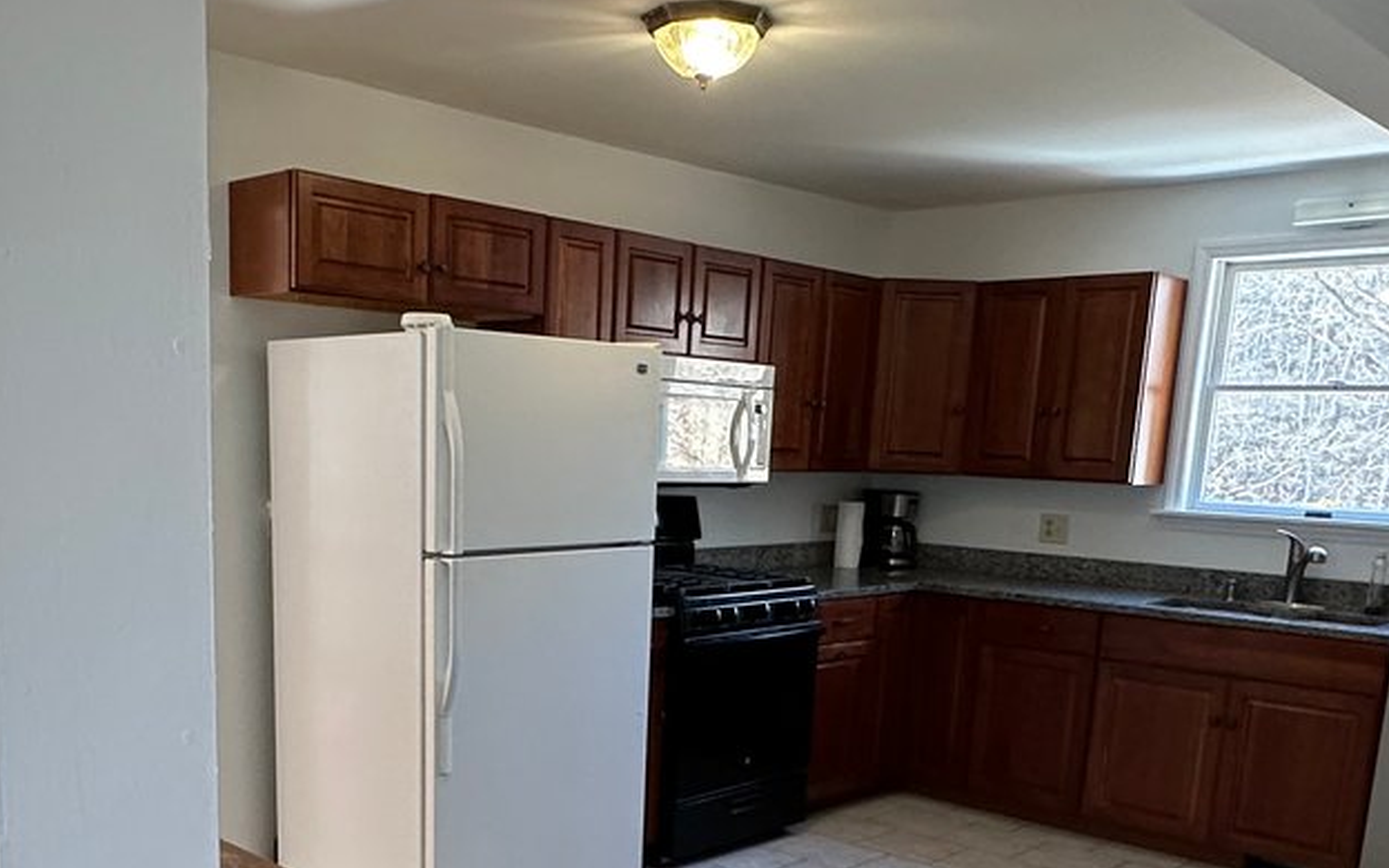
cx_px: 533
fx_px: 1363
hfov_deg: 53.5
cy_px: 709
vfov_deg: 34.1
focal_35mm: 36
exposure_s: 1/120
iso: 250
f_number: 2.2
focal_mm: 2.22
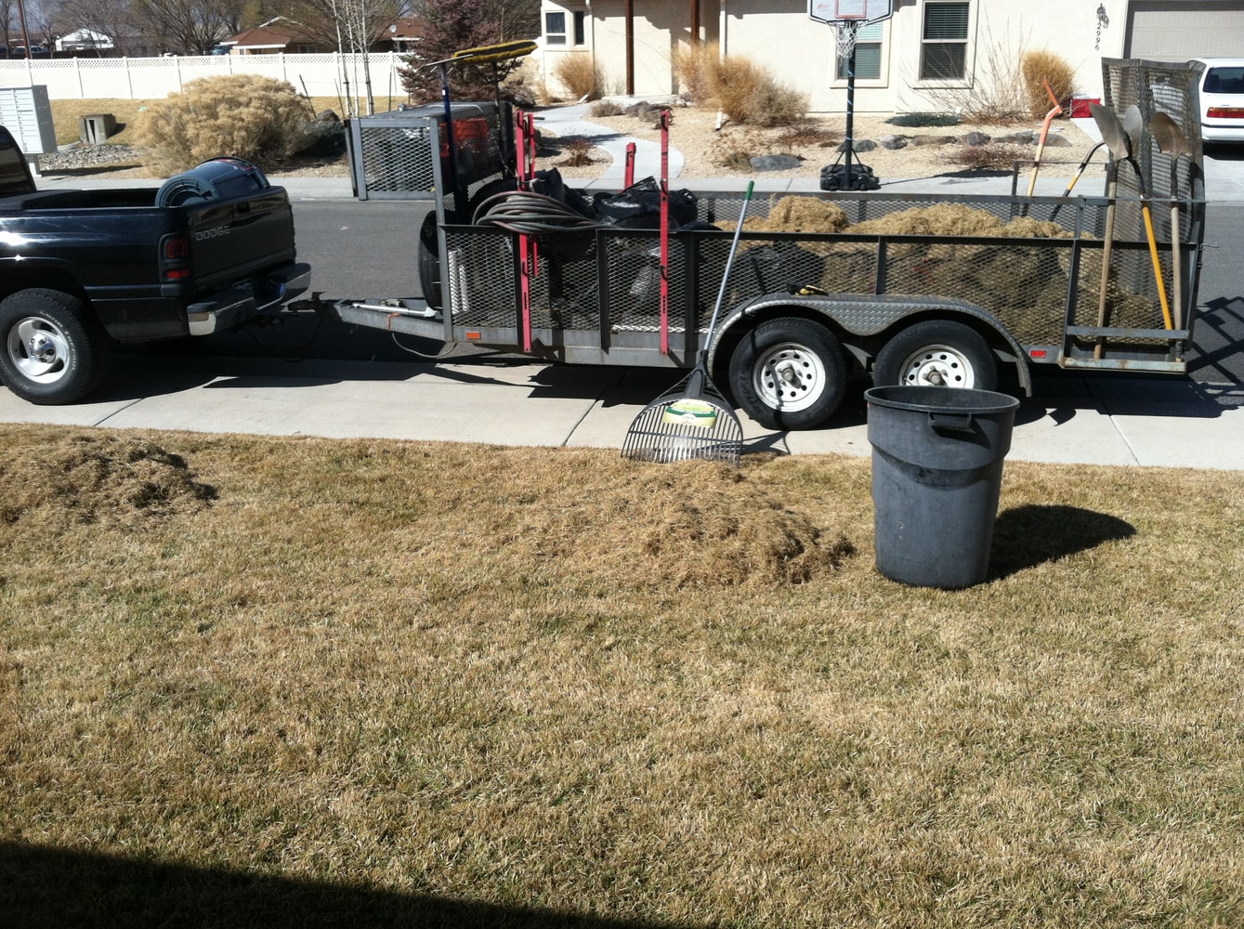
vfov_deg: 40.6
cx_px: 622
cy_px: 464
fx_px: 1256
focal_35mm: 35
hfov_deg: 52.7
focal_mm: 3.85
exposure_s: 1/1500
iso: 80
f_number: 2.8
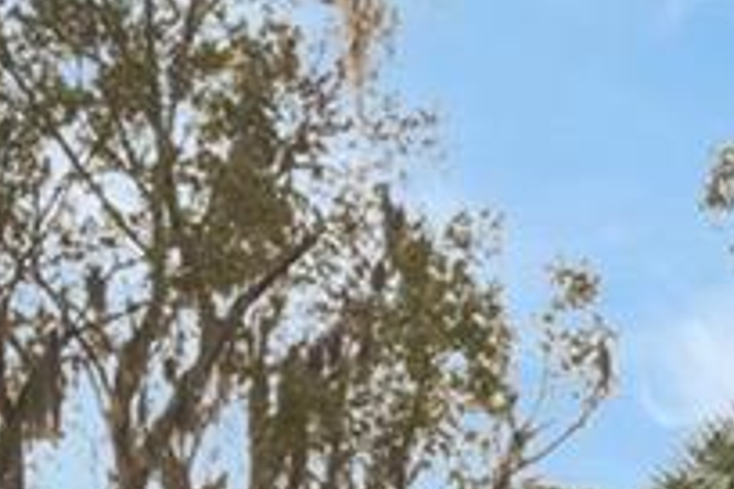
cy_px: 1568
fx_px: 5607
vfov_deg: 4.7
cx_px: 1040
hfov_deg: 7.4
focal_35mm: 275
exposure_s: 1/60
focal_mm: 35
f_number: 6.3
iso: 250
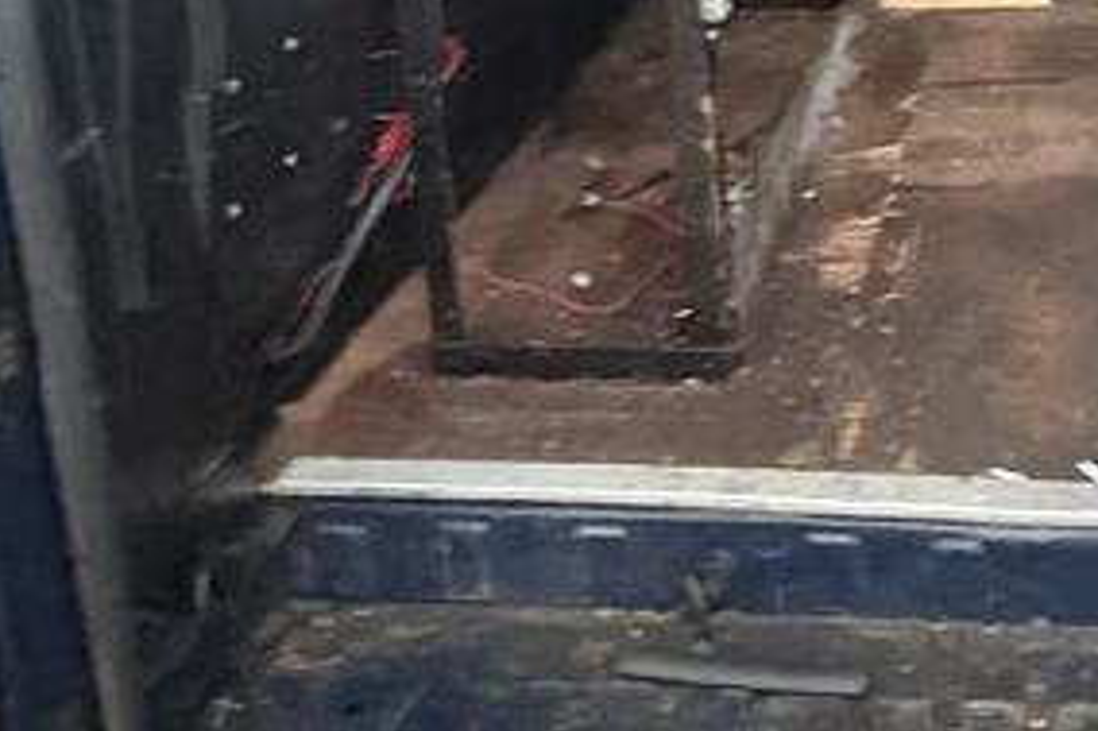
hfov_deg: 39.8
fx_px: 1402
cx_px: 978
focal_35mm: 46
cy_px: -348
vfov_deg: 23.6
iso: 1250
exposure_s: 1/30
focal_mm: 2.22
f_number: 2.2
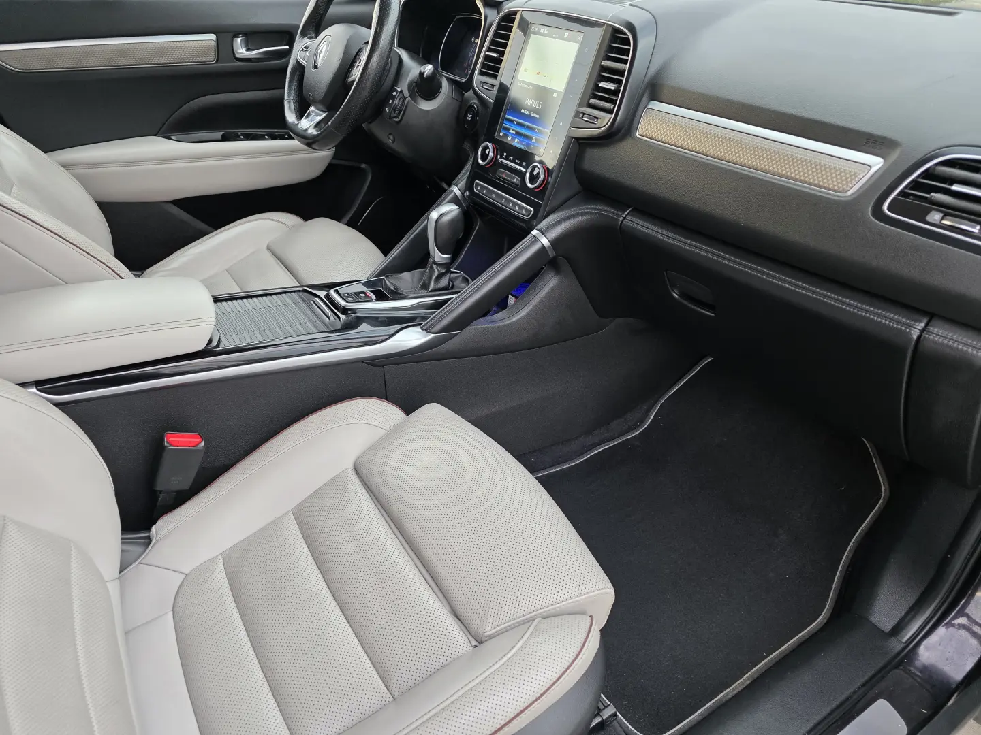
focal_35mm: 23
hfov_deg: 73.9
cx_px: 490
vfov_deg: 58.9
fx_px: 652
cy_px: 368
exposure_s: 1/120
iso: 200
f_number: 1.7
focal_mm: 6.3
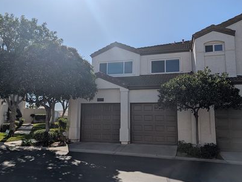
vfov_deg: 46.9
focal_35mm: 30
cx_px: 117
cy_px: 87
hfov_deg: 59.9
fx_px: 210
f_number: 1.68
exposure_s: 1/3690
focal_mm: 6.9
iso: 20
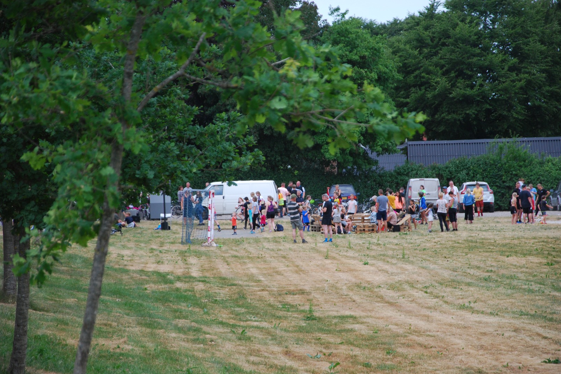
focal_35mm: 159
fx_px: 2470
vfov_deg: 8.7
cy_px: 187
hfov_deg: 13.0
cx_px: 282
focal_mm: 105
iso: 400
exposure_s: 1/400
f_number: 5.6
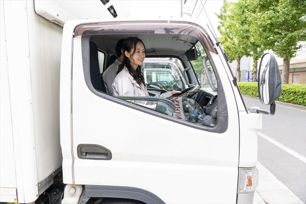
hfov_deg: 73.7
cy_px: 102
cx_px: 153
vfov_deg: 53.1
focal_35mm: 24
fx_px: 204
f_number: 8
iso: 500
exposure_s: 1/125
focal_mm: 24
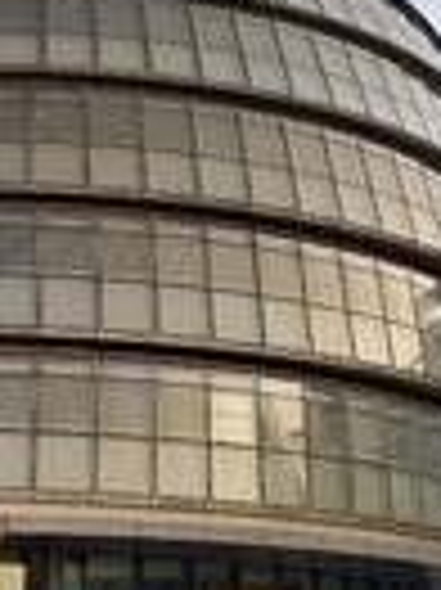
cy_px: 419
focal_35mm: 80
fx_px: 1361
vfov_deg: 24.3
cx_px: -243
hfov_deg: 16.6
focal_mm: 26
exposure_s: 1/250
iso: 200
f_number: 4
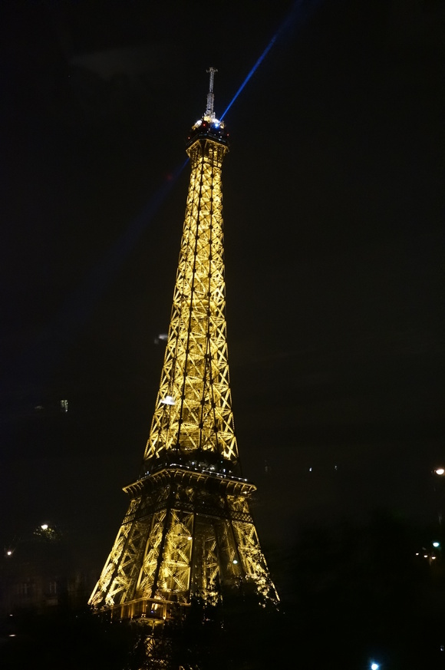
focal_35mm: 58
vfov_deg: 34.2
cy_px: 335
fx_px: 1087
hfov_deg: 23.1
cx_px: 222
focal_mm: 39
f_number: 5.6
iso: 6400
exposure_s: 1/40
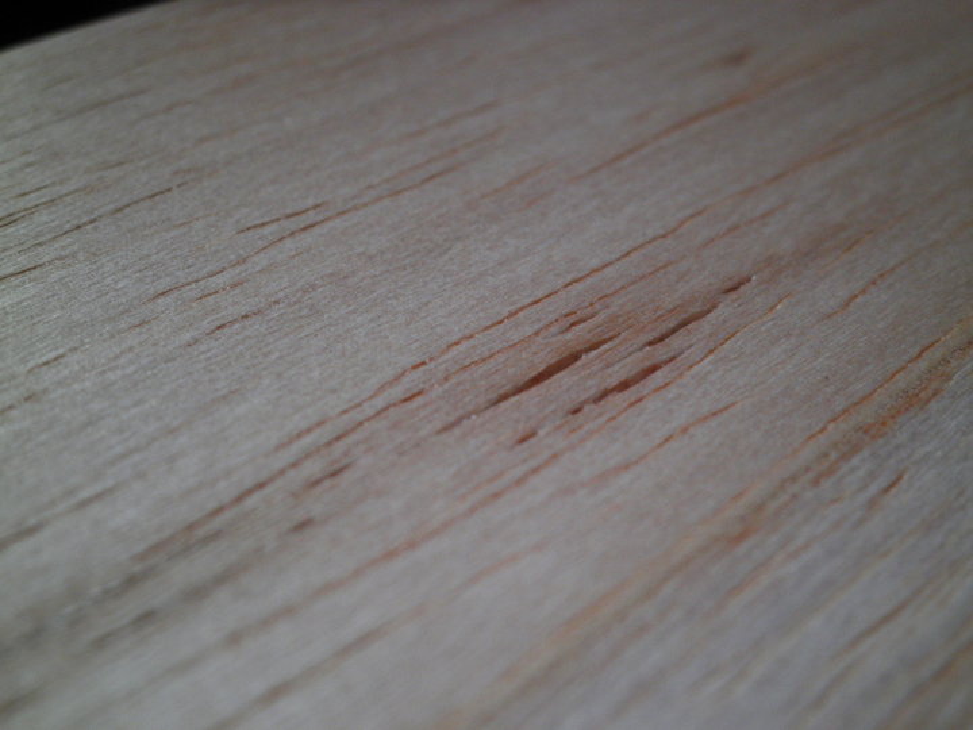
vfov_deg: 30.9
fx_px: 1321
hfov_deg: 40.4
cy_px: 365
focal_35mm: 47
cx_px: 486
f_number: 3.4
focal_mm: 8.3
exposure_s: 1/50
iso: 160
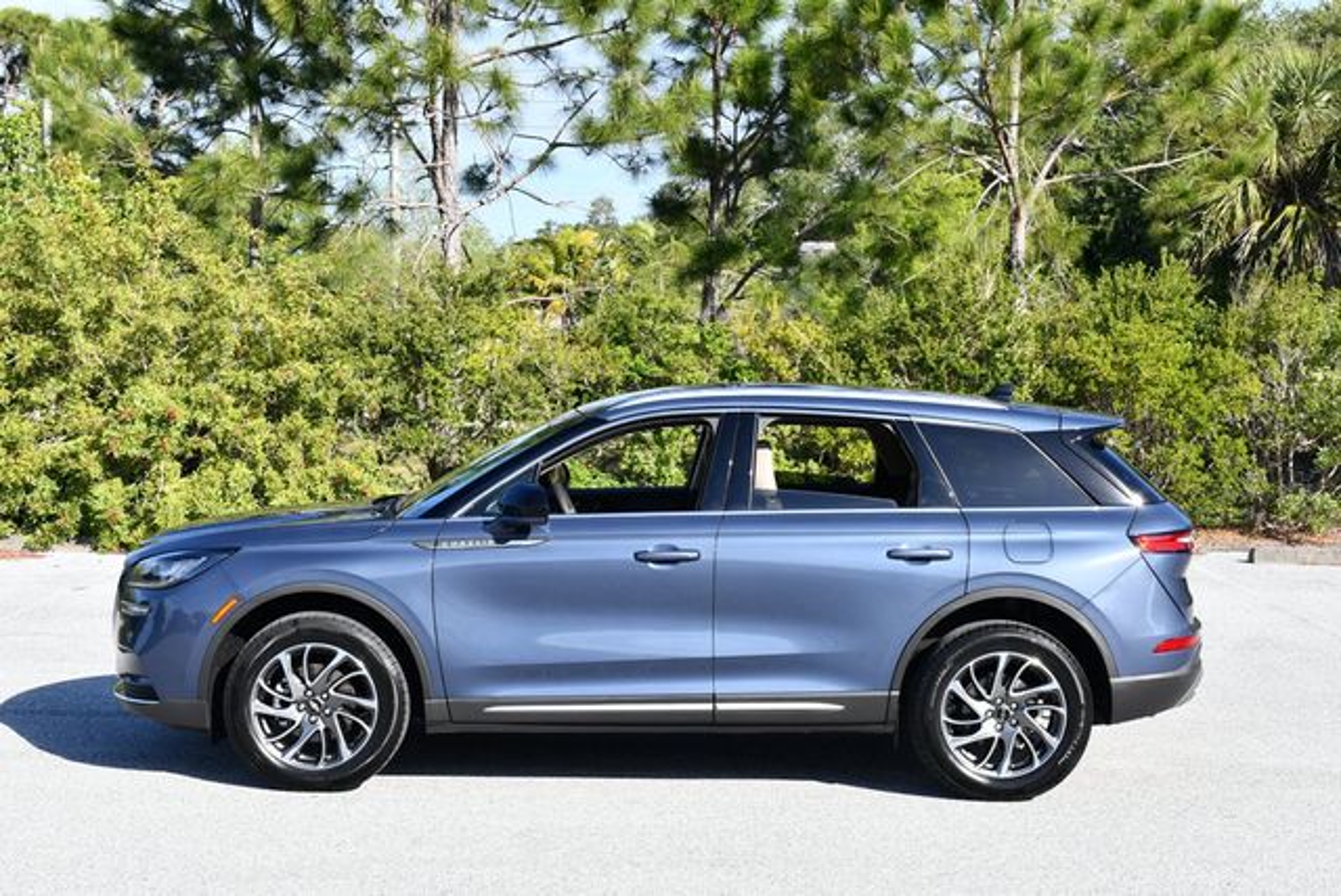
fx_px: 2162
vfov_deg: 23.4
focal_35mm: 58
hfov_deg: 34.5
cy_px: 448
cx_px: 670
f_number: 8
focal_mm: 29
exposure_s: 1/250
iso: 200
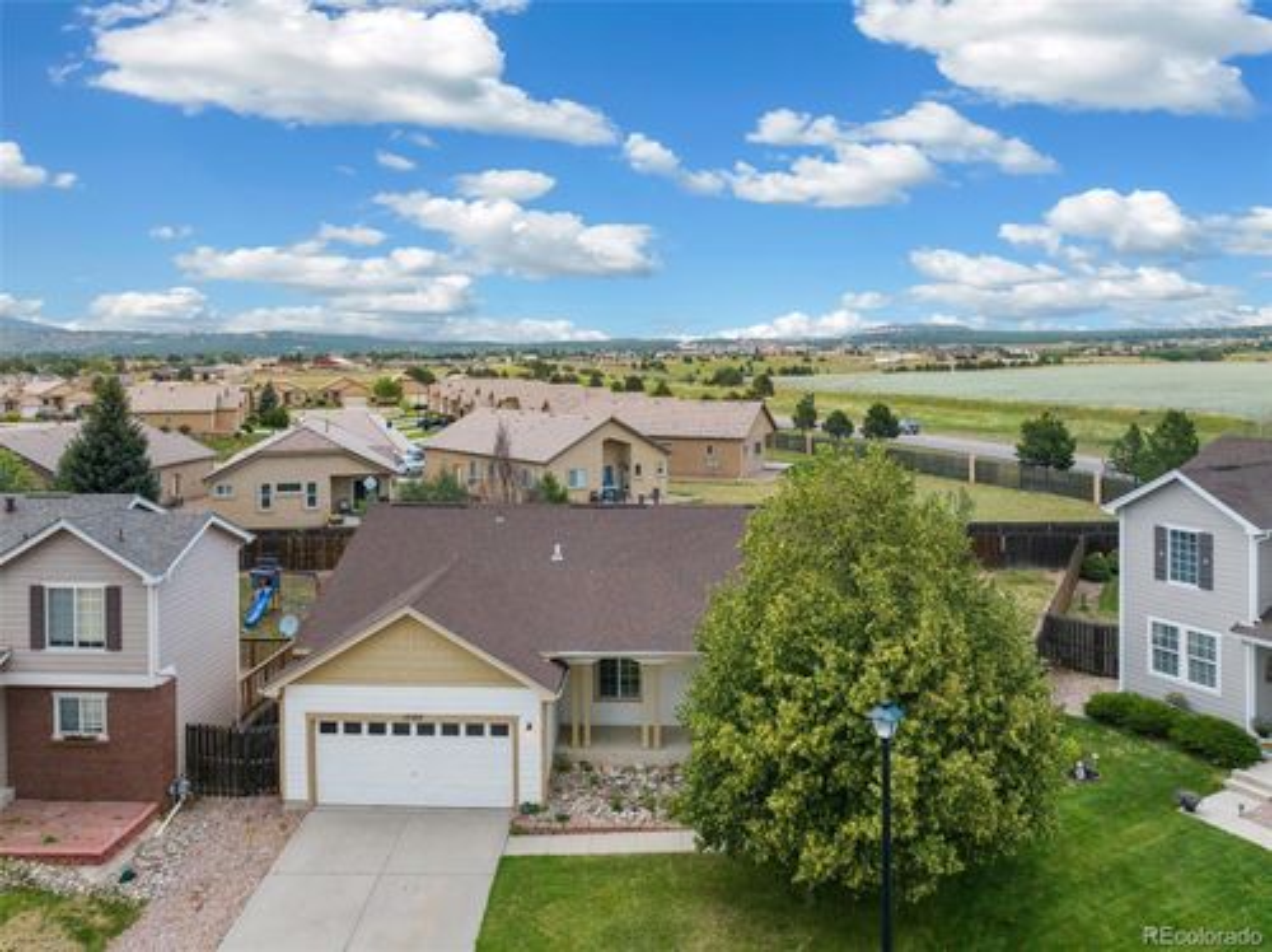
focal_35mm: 24
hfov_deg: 71.6
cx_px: 636
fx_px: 881
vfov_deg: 56.7
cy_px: 476
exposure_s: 1/1600
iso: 330
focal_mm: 12.29
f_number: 2.8
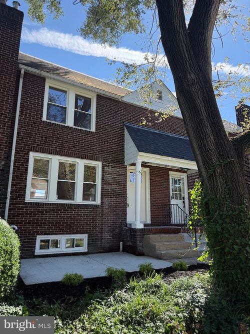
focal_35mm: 24
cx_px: 125
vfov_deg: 71.6
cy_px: 167
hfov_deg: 56.8
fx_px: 231
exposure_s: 1/1553
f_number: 1.78
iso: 100
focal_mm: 6.76
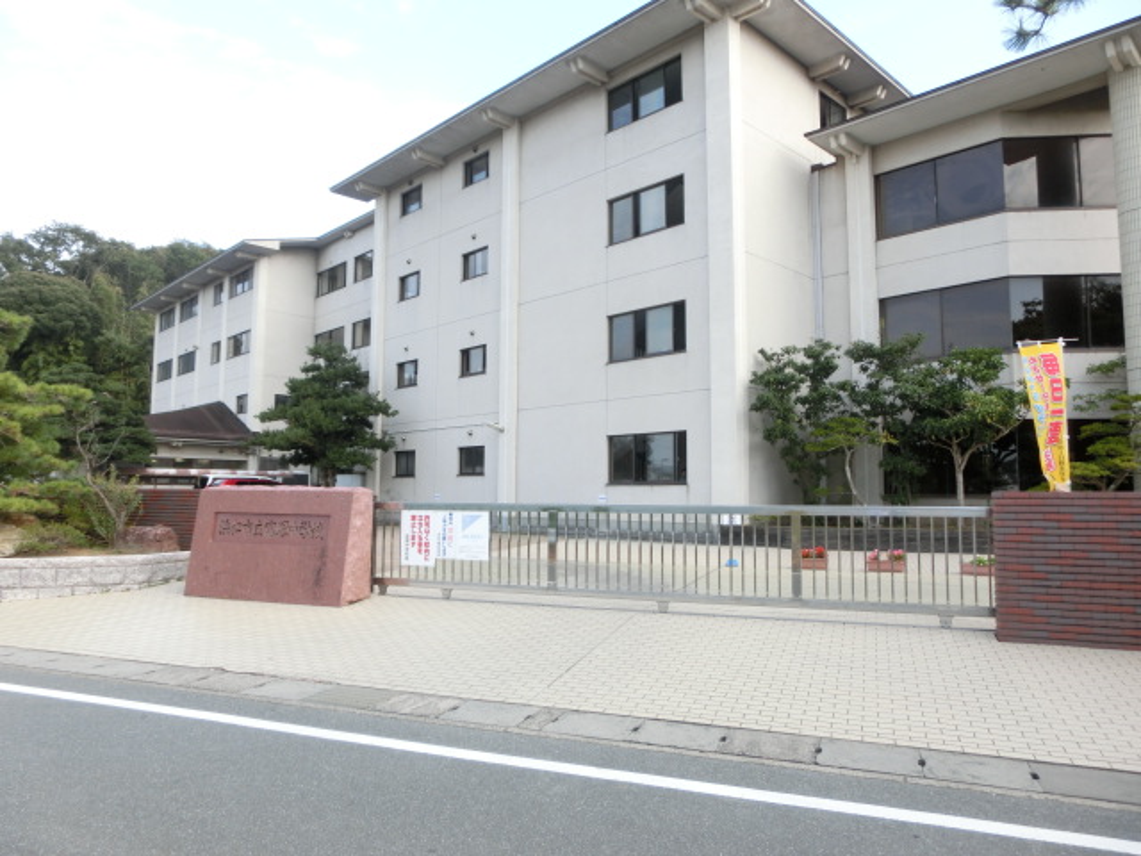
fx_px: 791
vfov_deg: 56.8
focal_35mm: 24
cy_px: 428
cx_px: 570
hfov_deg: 71.6
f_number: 3
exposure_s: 1/250
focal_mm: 4.24
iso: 80
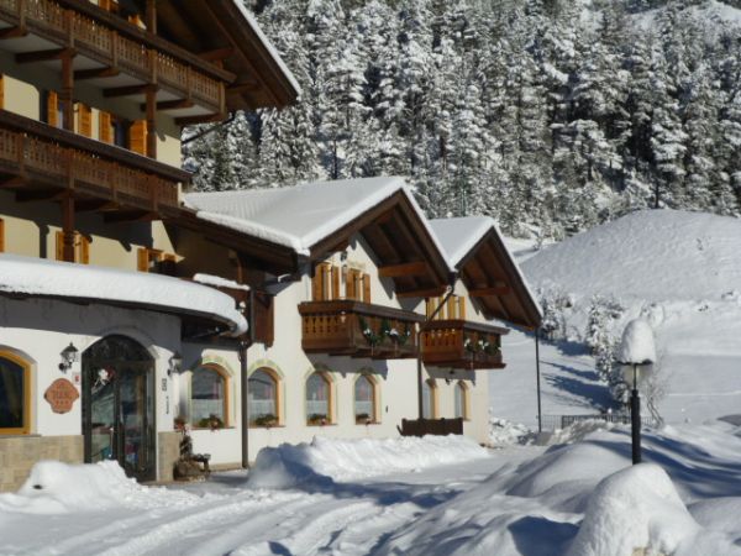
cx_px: 370
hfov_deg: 27.8
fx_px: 1498
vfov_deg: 21.0
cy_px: 278
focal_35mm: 70
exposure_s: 1/160
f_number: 16
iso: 100
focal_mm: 12.5
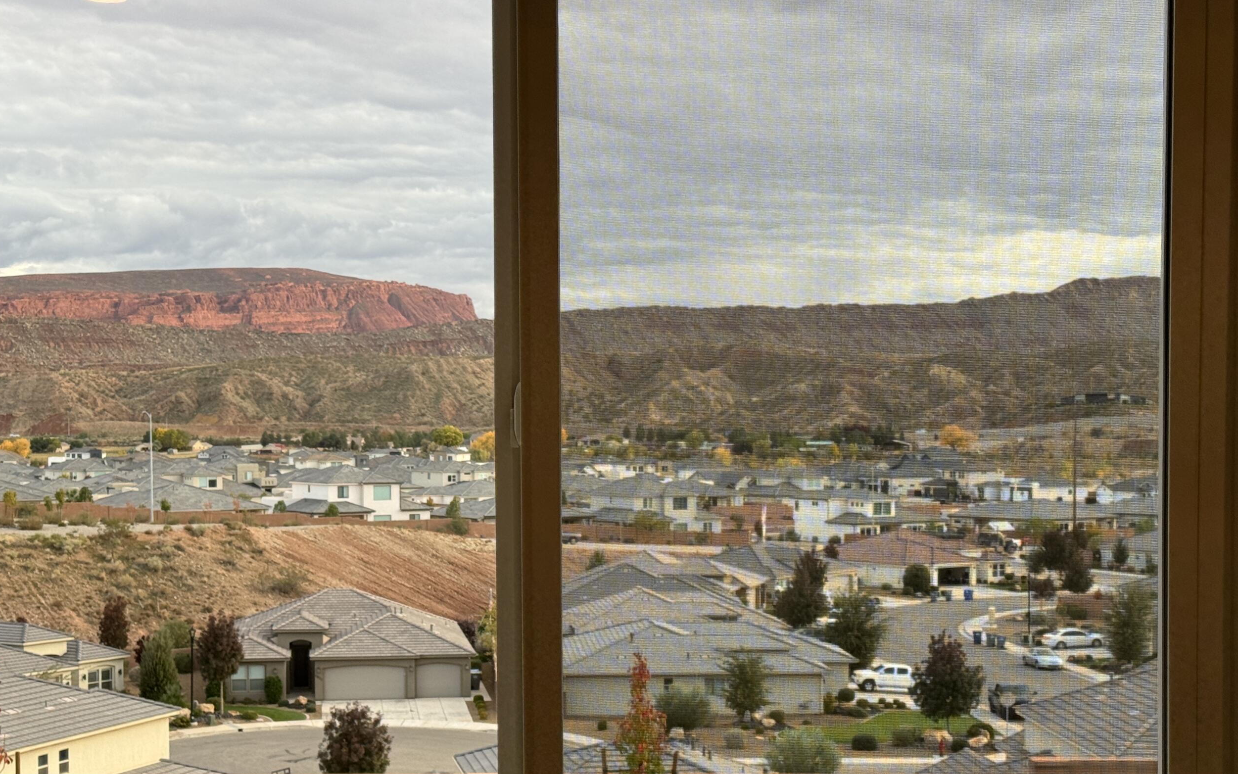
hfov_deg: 33.4
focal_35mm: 61
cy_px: 521
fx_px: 2058
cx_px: 539
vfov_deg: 21.2
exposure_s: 1/340
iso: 64
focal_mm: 6.76
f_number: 1.78
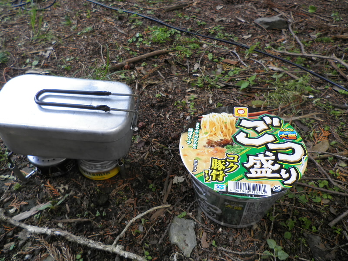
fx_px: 271
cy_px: 130
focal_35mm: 27
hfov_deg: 65.3
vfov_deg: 51.4
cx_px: 174
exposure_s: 1/60
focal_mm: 4.9
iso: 64
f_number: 3.2
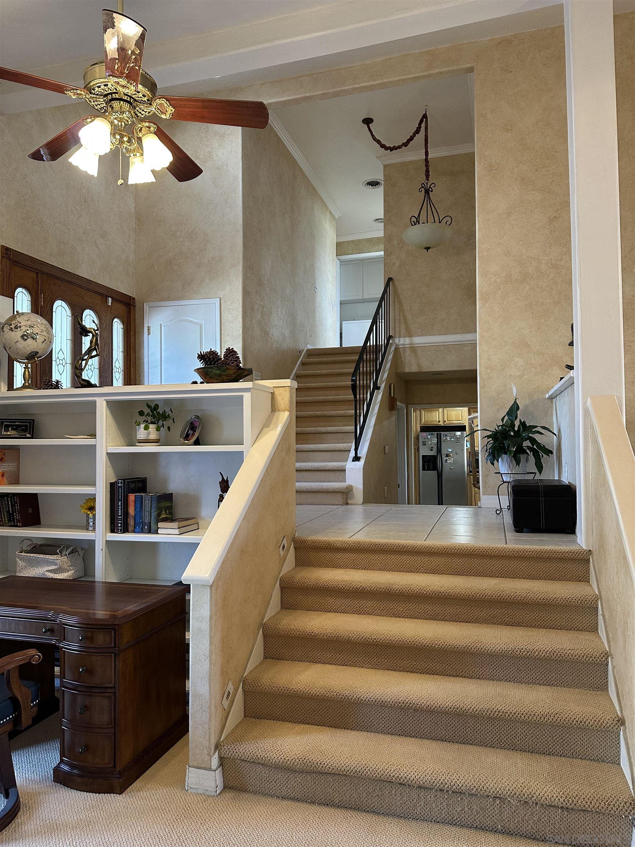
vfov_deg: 71.6
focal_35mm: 24
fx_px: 587
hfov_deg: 56.8
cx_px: 318
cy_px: 424
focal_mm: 6.86
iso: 200
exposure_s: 1/60
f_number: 1.78
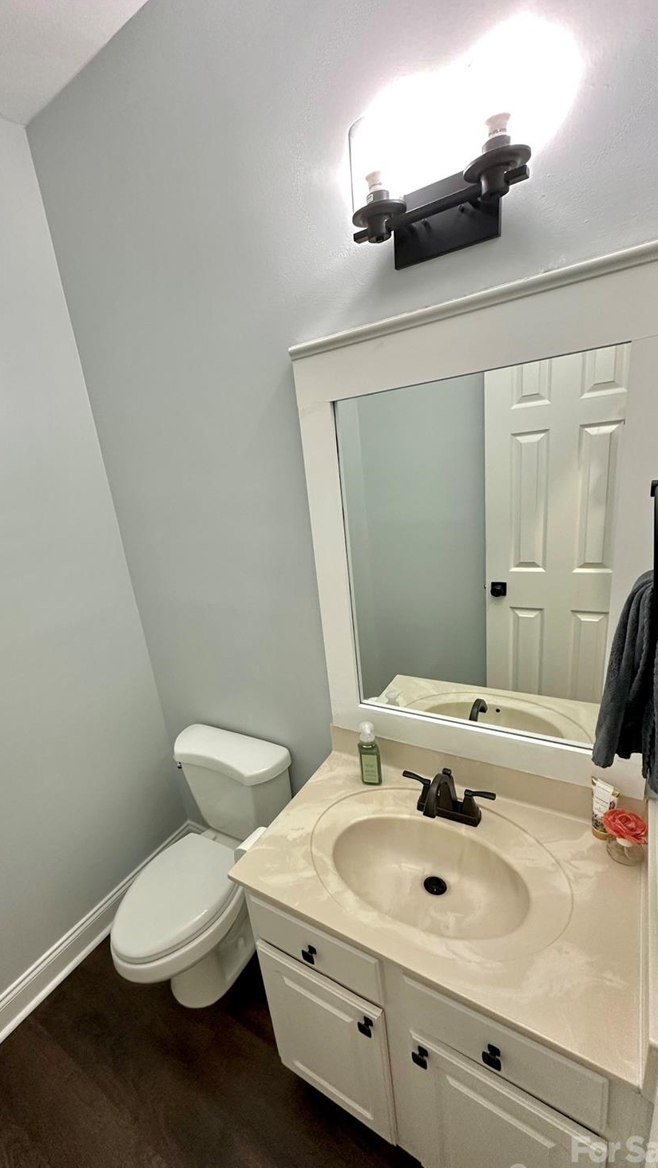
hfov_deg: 66.4
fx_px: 496
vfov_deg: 99.3
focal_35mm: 16
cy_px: 608
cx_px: 260
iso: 250
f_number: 2.2
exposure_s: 1/120
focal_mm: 2.22
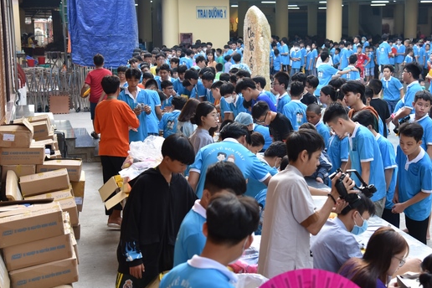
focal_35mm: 63
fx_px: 756
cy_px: 112
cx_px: 259
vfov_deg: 21.5
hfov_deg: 31.8
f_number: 4.5
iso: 500
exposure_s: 1/200
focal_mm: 50
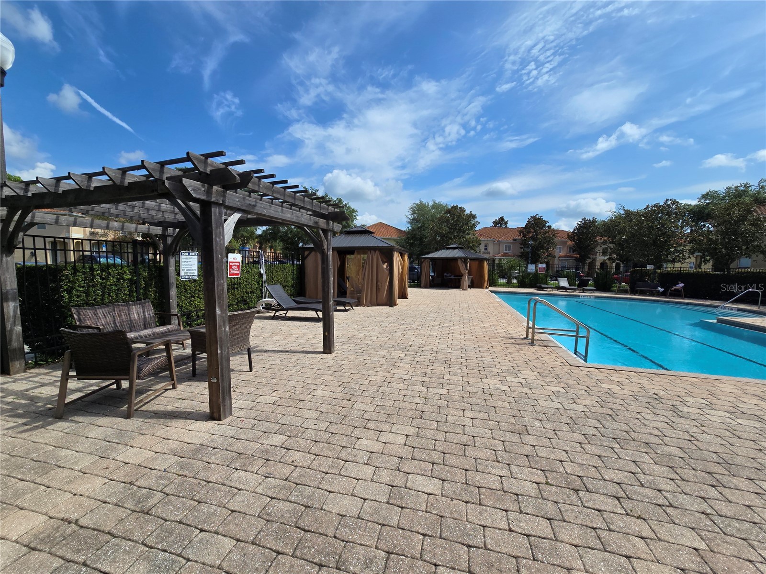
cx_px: 383
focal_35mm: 13
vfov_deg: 89.9
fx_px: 288
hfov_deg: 106.2
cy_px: 287
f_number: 2.2
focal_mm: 2.2
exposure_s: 1/3436
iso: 50
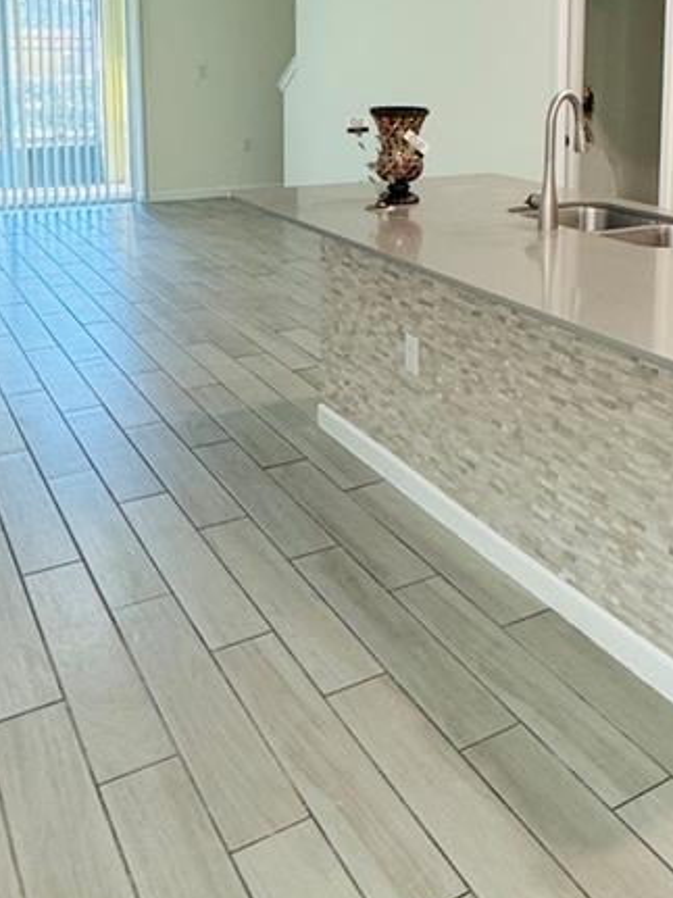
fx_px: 1011
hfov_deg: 35.7
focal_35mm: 39
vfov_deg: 45.3
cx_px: 529
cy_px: 171
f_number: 2.2
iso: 250
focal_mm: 2.22
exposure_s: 1/60
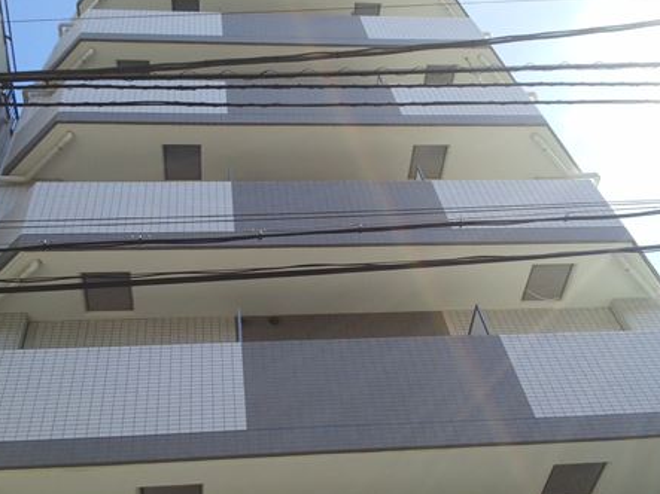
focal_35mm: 39
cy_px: 251
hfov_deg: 47.8
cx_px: 291
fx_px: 743
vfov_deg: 36.8
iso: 71
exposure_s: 1/1000
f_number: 2.4
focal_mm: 2.87
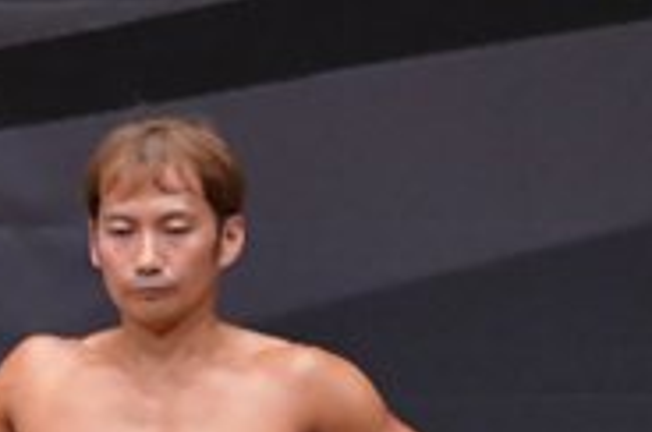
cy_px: 737
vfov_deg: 1.4
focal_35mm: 1012
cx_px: -636
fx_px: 18296
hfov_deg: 2.0
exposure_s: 1/400
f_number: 5.6
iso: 6400
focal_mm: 160
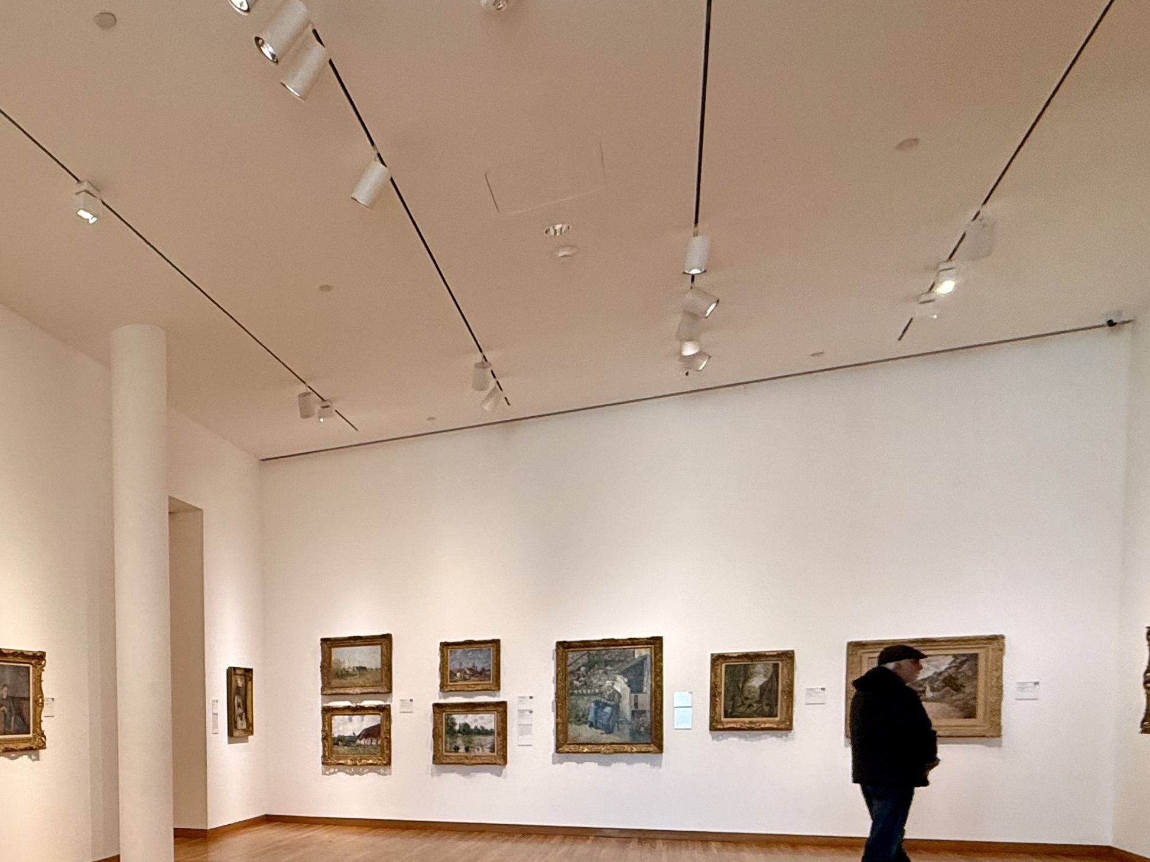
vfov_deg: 44.1
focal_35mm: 29
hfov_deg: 54.4
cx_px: 132
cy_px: 772
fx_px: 964
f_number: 2.2
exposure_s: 1/60
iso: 200
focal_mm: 2.22
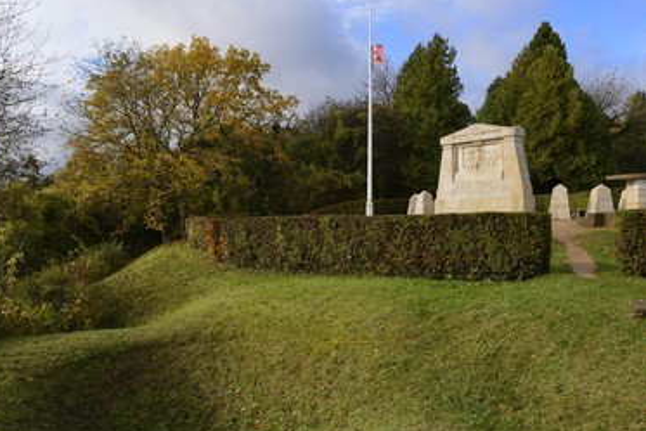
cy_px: 237
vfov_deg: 47.9
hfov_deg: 67.1
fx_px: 485
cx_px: 286
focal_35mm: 27
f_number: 11
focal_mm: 24
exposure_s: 1/200
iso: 400
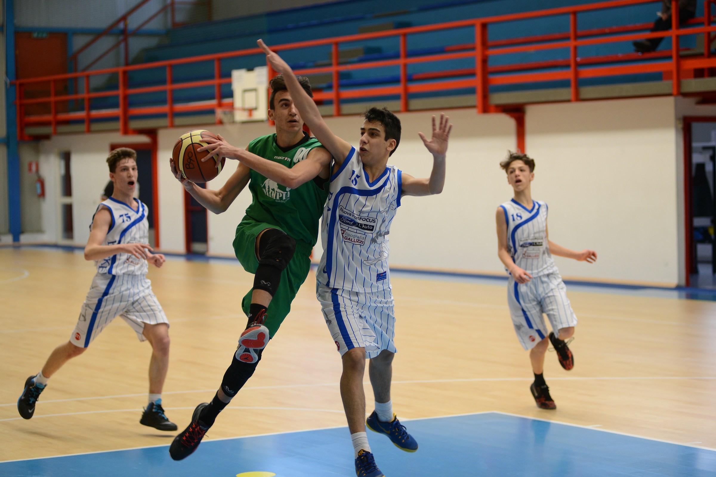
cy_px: 238
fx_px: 1830
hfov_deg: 22.1
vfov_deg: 14.9
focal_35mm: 92
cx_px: 358
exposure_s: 1/640
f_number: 2.8
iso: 1250
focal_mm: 92
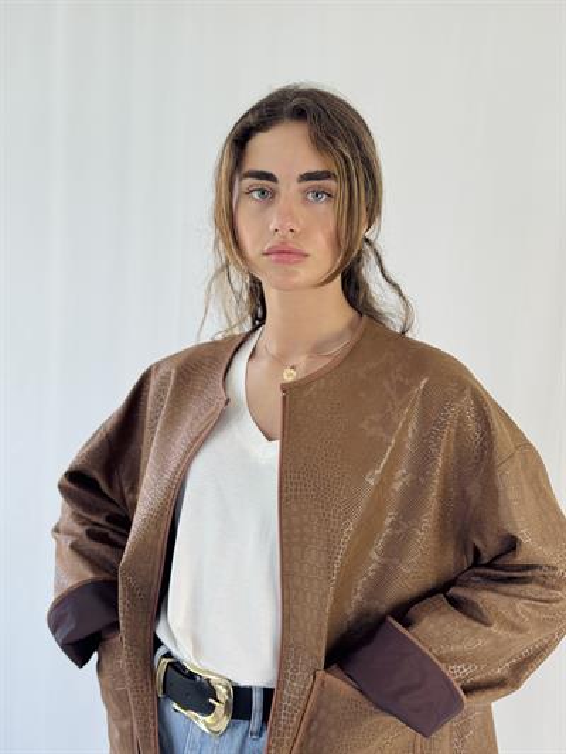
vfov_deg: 39.6
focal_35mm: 48
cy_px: 377
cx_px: 283
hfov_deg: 30.3
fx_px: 1046
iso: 50
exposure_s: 1/100
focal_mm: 6.76
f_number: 1.78
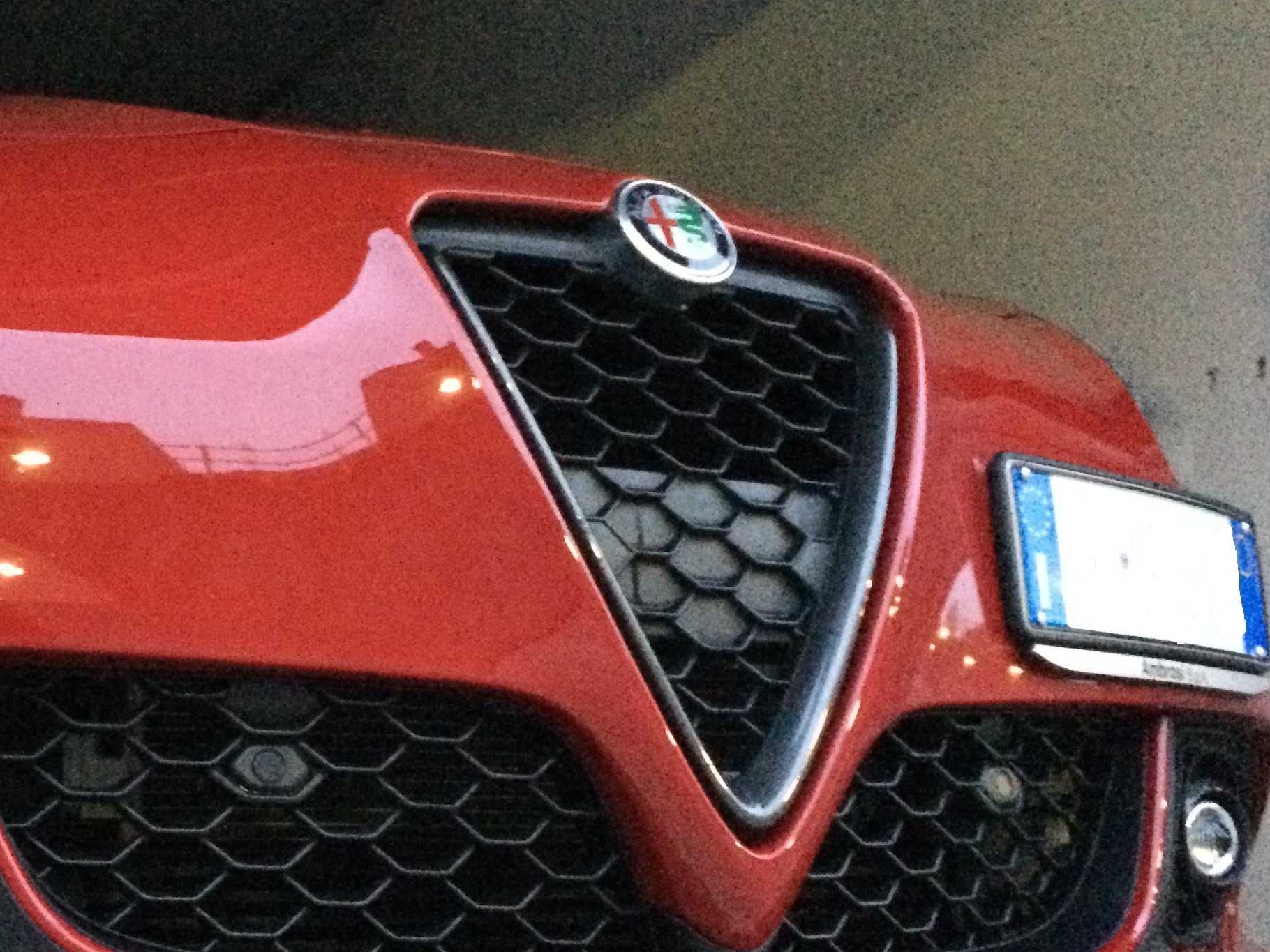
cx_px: 282
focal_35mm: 52
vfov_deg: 28.0
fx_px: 1908
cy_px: 534
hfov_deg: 35.8
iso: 1250
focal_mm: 4.15
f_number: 2.2
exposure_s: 1/17
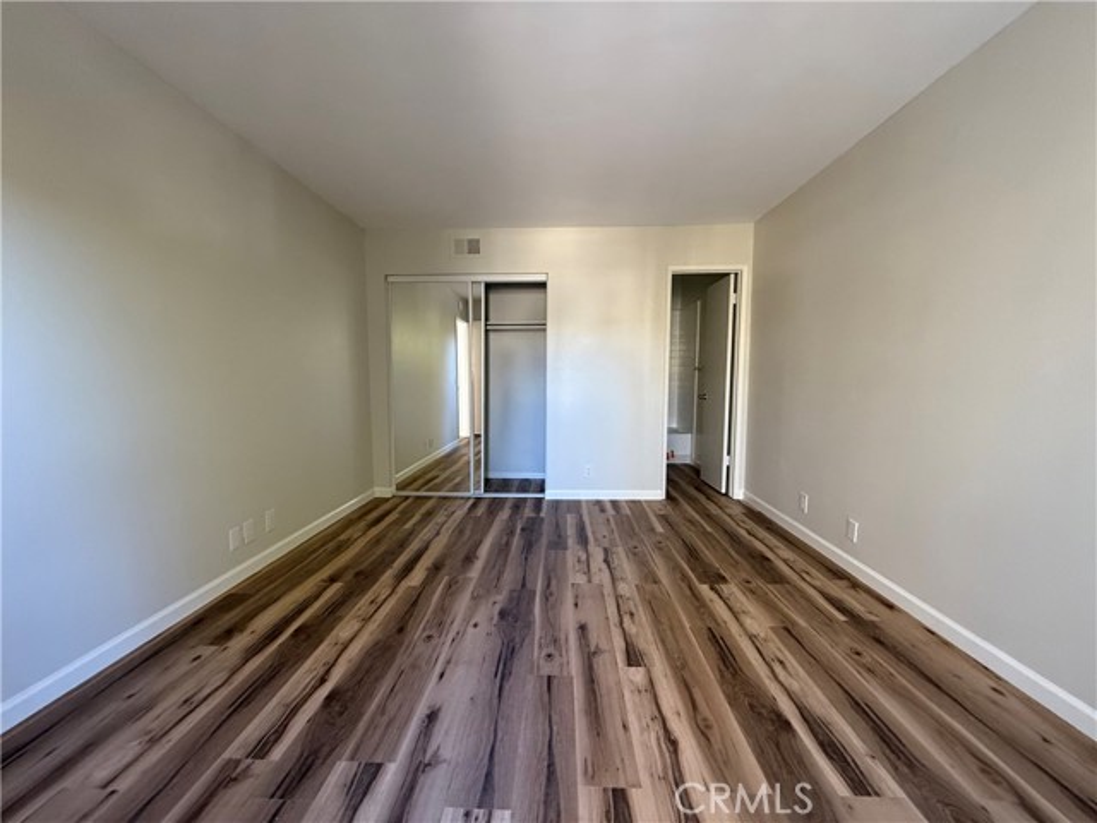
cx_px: 548
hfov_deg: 102.1
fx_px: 444
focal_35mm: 14
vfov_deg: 85.7
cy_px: 412
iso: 400
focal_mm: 2.22
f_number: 2.2
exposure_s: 1/93
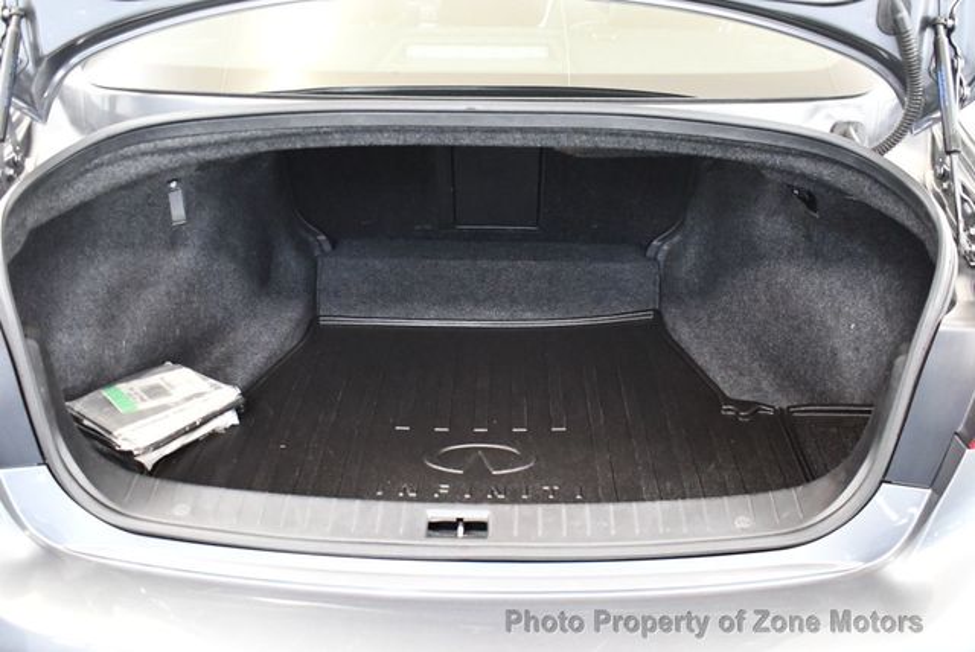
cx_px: 488
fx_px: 976
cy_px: 326
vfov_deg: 36.9
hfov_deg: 53.1
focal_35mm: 36
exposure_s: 1/60
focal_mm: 18
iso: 5600
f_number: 3.5
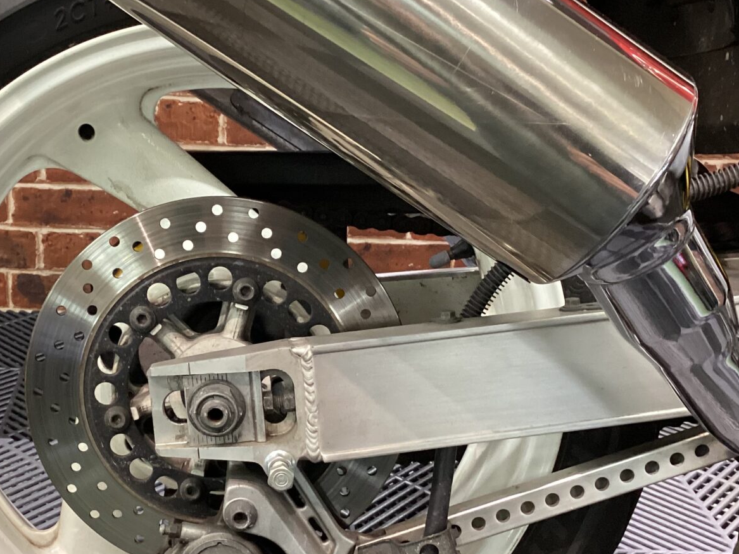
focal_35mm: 51
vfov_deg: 28.4
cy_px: 349
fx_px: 1089
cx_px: 237
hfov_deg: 37.0
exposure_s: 1/40
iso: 320
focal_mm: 3.3
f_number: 2.4
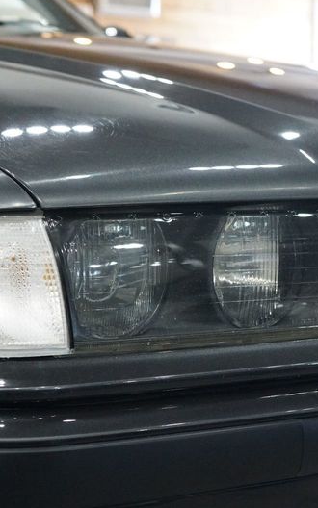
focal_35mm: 79
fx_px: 1095
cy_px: 270
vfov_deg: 26.1
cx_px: 93
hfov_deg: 16.5
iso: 10000
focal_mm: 40
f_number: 4
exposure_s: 1/200
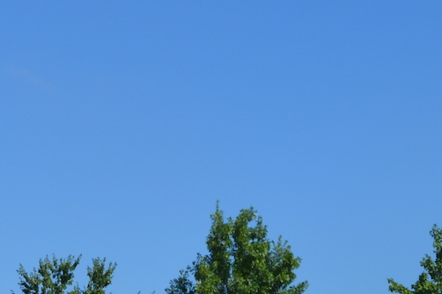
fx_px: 1804
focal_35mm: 147
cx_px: 50
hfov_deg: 13.9
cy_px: 447
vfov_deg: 9.1
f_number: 9
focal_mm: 24
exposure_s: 1/320
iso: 100
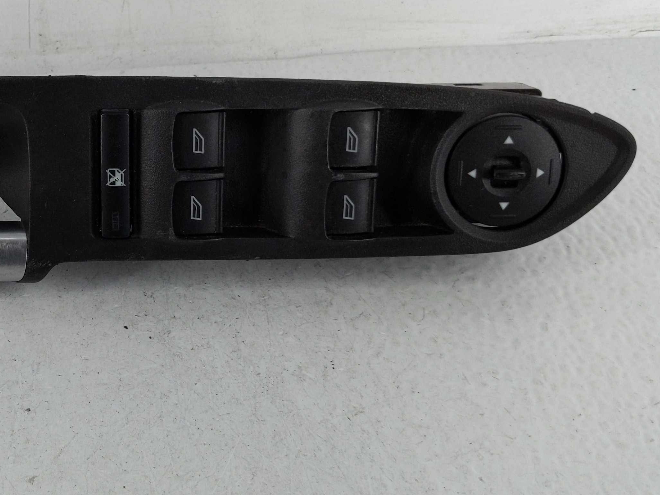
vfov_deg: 29.7
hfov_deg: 37.0
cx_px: 98
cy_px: 227
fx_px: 934
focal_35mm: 49
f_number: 1.73
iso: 62
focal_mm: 4.38
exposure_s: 1/124
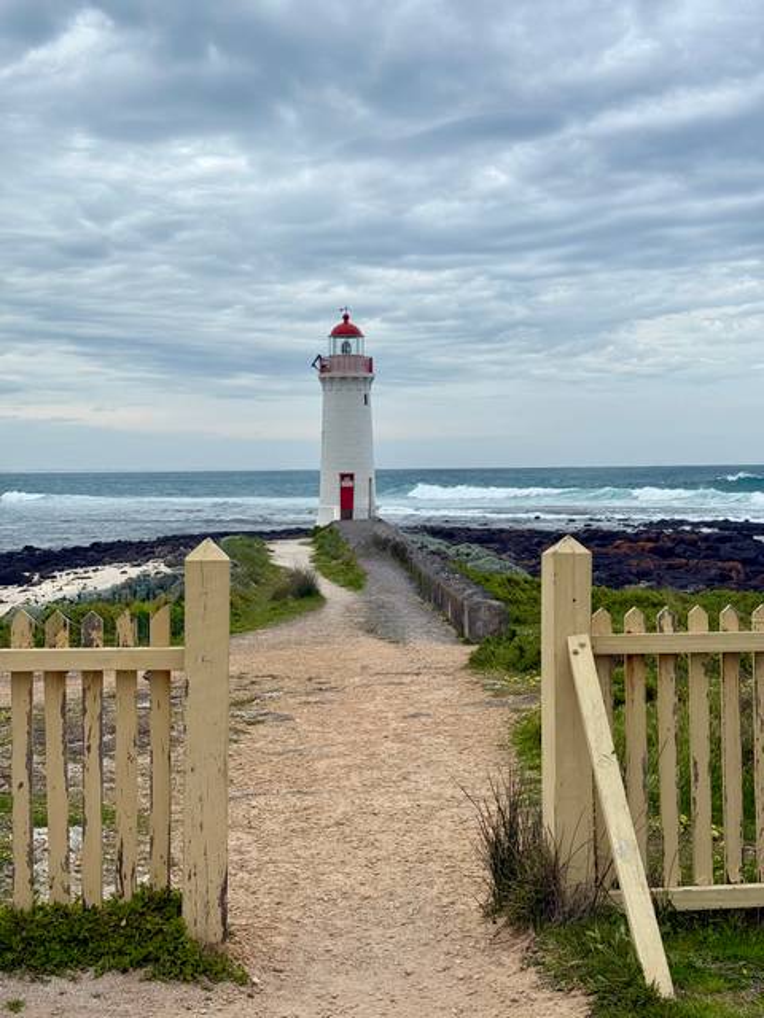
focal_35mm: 48
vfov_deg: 39.7
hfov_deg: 30.3
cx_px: 382
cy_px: 509
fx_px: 1413
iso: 64
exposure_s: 1/3534
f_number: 1.78
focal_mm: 6.76
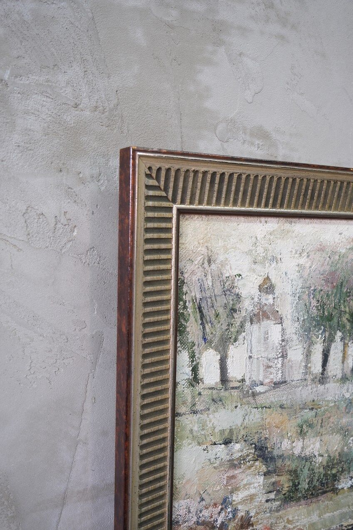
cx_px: 176
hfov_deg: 40.0
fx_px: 485
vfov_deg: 57.2
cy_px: 265
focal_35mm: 33
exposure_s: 1/30
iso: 1000
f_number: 4
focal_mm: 22.3
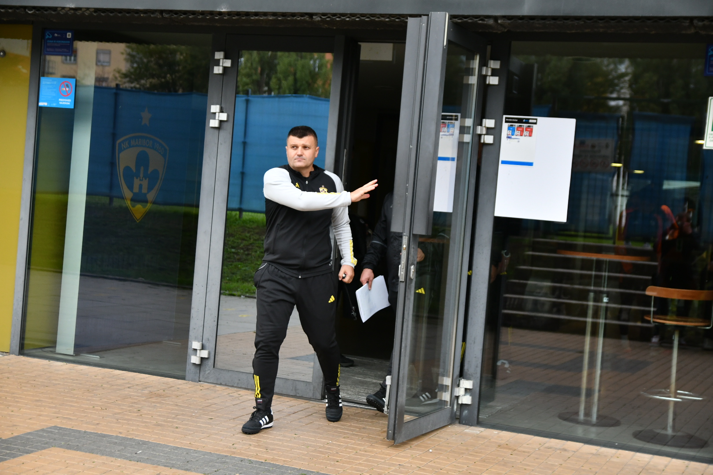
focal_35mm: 57
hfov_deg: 35.1
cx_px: 356
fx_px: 1129
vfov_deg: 23.8
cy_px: 238
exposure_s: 1/500
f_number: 2.8
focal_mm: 38
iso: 500
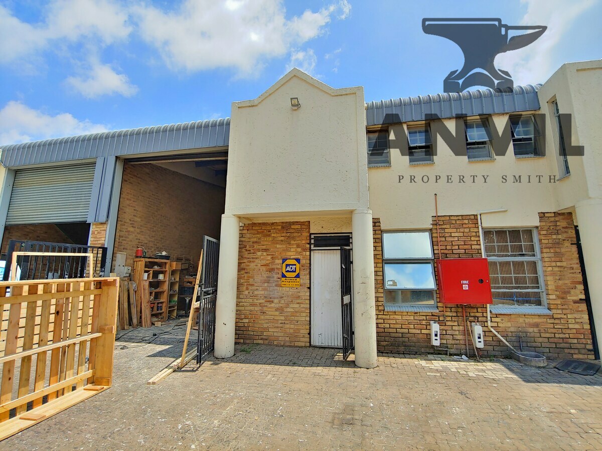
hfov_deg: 94.5
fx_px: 278
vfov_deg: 78.1
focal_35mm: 16
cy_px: 226
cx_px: 301
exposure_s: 1/1389
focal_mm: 2.18
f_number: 1.9
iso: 50
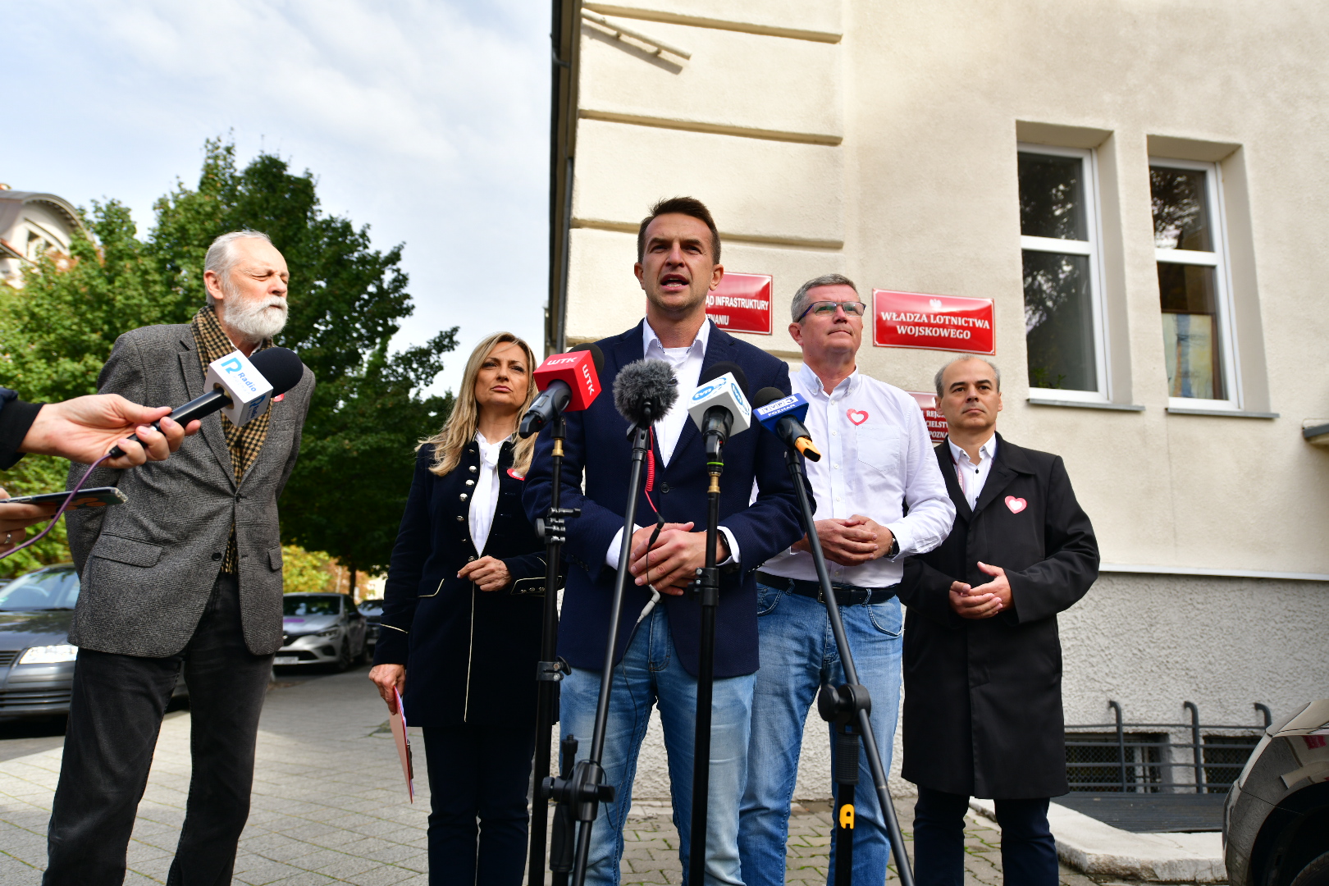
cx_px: 664
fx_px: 886
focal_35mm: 24
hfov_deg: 73.7
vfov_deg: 53.1
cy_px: 443
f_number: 4
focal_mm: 24
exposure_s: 1/640
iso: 100
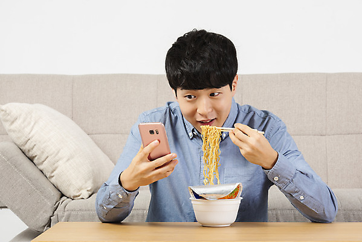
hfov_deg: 15.2
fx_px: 1358
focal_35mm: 135
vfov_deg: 10.2
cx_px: 181
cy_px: 121
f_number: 11
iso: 100
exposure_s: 1/125
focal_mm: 135
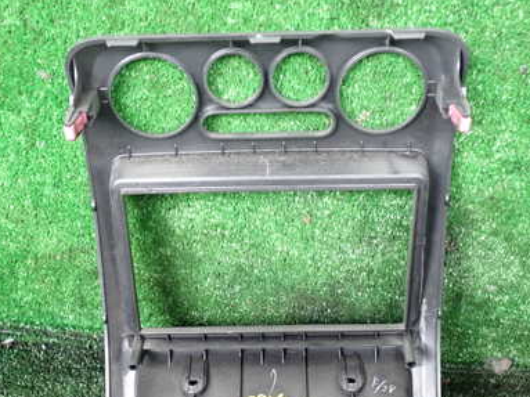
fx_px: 719
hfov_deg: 40.4
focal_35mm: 47
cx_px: 268
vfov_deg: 30.6
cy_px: 275
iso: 320
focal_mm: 5.4
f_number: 2.3
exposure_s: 1/30
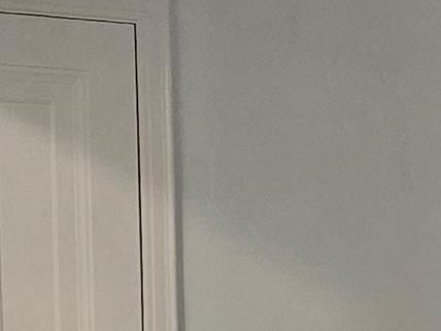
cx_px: 1039
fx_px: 2102
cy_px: 613
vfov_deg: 8.6
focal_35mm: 165
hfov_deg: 10.4
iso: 320
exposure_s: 1/120
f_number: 1.8
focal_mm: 5.4
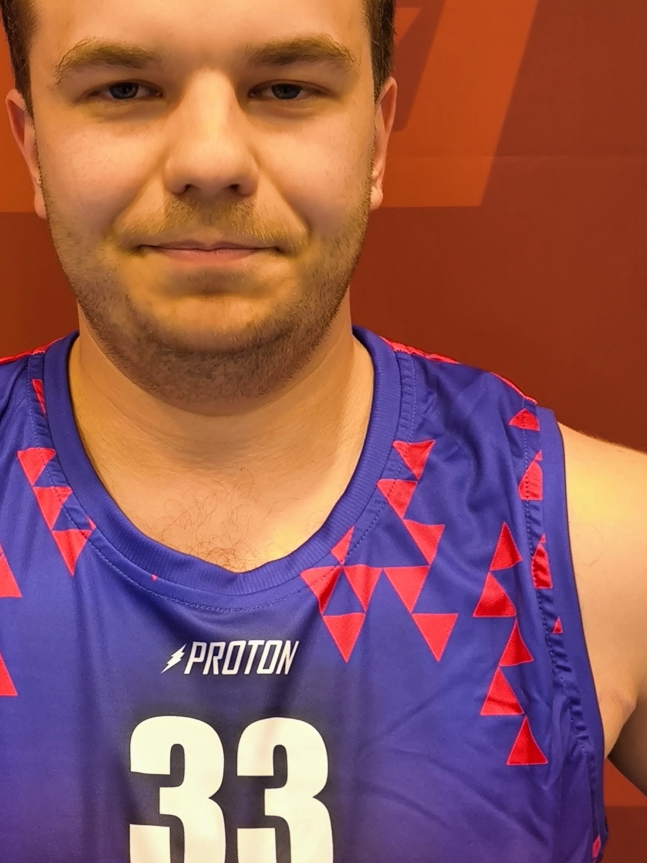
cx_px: 205
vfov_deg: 30.4
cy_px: 612
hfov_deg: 23.2
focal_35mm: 63
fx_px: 1571
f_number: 1.9
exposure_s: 1/50
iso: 200
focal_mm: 6.92
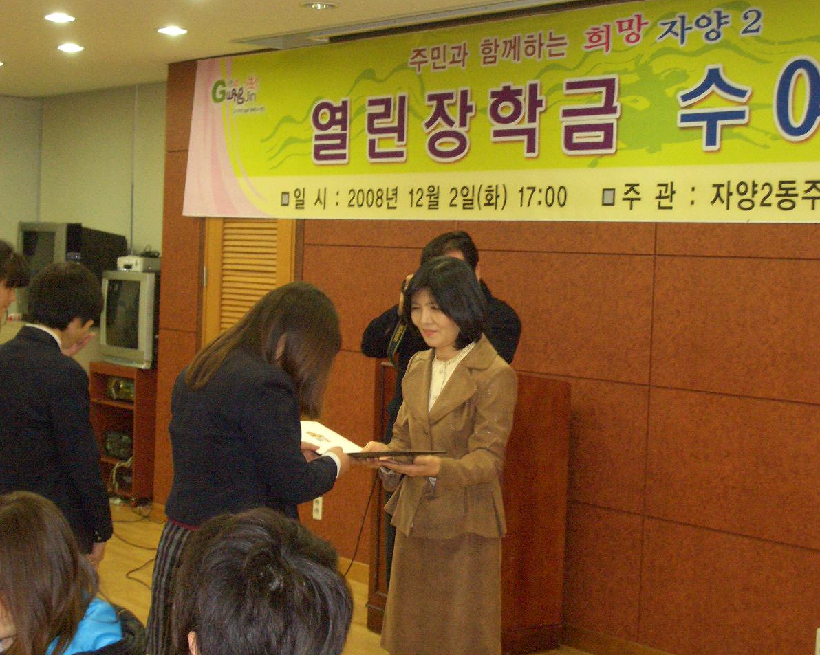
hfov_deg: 29.1
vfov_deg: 23.5
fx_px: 1577
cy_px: 328
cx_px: 397
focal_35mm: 65
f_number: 3.5
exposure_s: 1/60
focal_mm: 10.2
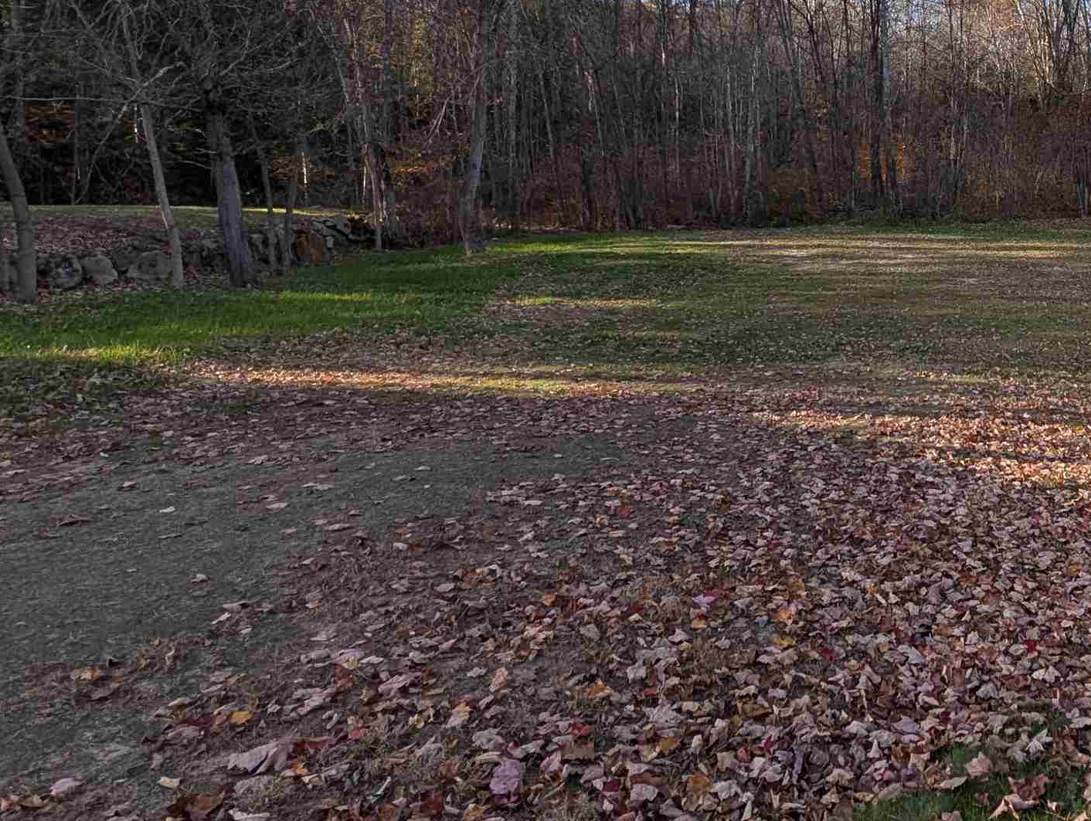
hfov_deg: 59.0
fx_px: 821
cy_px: 180
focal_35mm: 26
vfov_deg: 50.4
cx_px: 948
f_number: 1.7
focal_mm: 2.02
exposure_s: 1/976
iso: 52
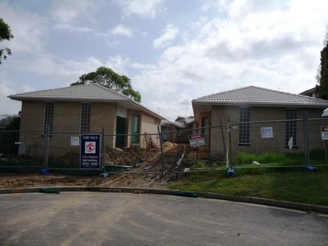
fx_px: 265
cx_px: 164
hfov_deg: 63.4
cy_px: 123
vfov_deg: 49.7
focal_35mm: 28
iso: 100
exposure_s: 1/400
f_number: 8
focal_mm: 4.7
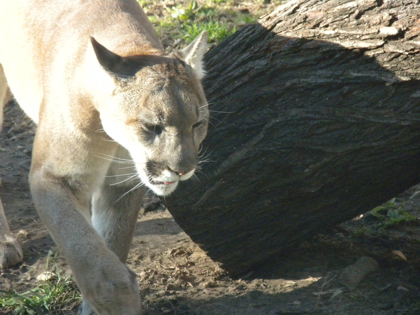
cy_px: 158
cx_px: 210
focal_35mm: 260
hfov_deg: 7.6
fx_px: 3155
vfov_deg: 5.7
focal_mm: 46.2
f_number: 5.3
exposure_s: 1/296
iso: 583
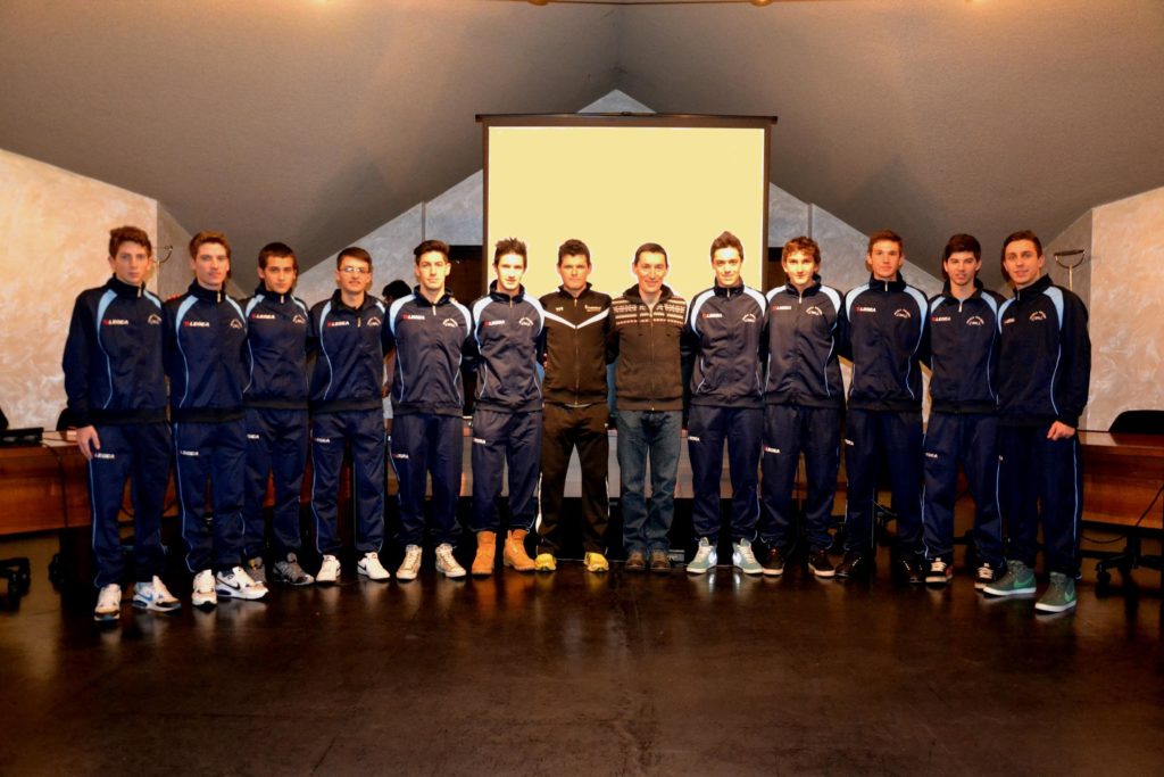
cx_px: 582
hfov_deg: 59.5
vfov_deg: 41.7
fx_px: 1019
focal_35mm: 32
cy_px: 388
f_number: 3.8
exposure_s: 1/60
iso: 3200
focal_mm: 21
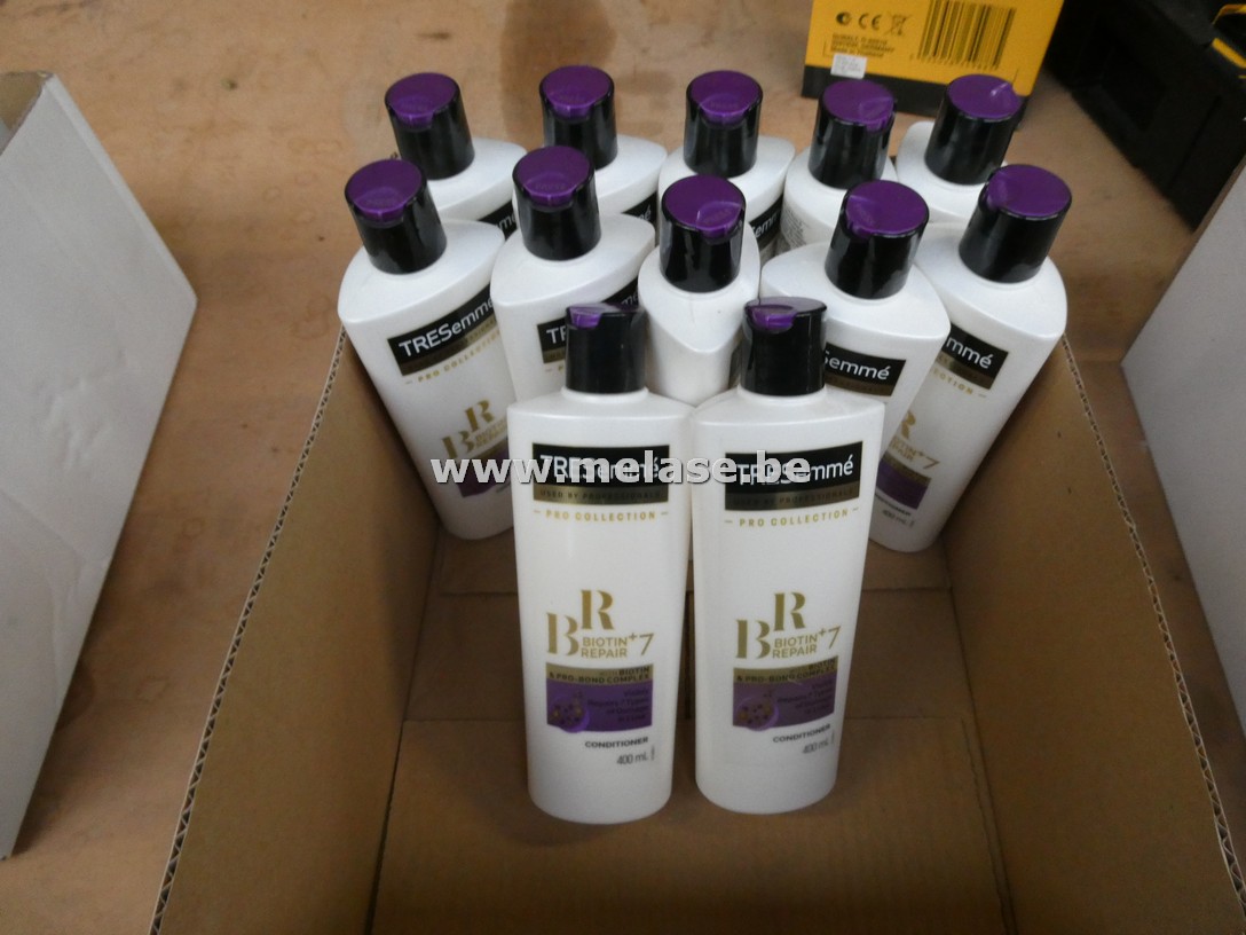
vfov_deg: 56.8
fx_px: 864
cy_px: 468
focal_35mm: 24
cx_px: 623
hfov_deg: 71.6
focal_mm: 4.3
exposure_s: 1/125
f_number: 3.3
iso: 500
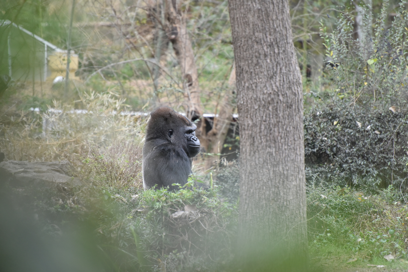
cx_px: 204
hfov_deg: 6.9
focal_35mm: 300
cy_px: 136
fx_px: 3401
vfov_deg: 4.6
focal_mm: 300
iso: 2200
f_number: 5.6
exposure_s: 1/640
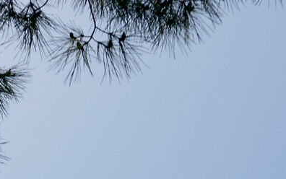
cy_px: 508
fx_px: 2528
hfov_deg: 6.5
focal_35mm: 324
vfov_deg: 4.0
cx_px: 85
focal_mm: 35
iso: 100
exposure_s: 1/640
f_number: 8
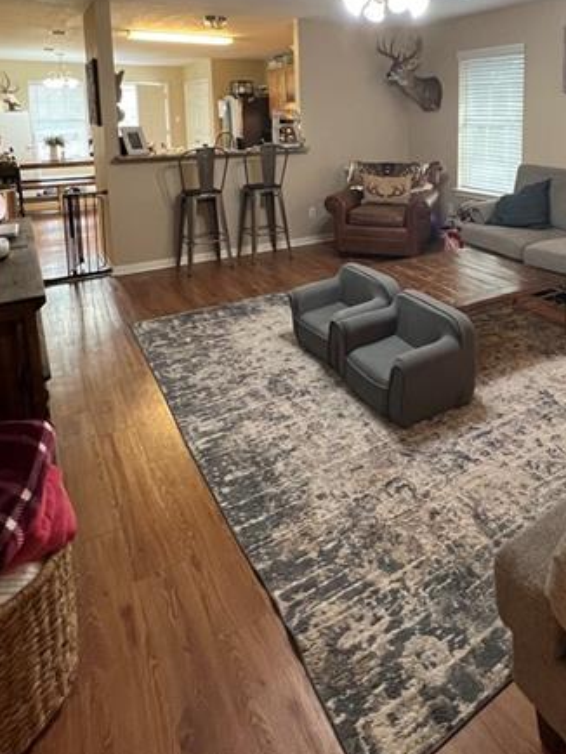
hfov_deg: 57.7
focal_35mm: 23
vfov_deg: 68.7
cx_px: 375
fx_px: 501
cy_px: 182
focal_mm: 1.57
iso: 320
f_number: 1.8
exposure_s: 1/60
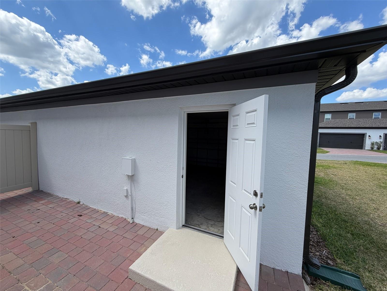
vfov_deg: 85.7
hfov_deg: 102.1
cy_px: 146
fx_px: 157
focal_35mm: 14
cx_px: 194
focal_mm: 2.22
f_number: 2.2
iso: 32
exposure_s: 1/770
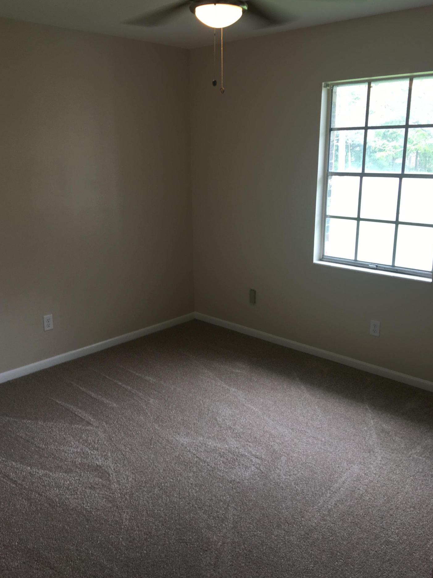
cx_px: 207
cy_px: 291
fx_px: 517
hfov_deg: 45.4
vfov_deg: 58.4
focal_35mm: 31
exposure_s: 1/40
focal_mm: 4.15
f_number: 2.2
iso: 25
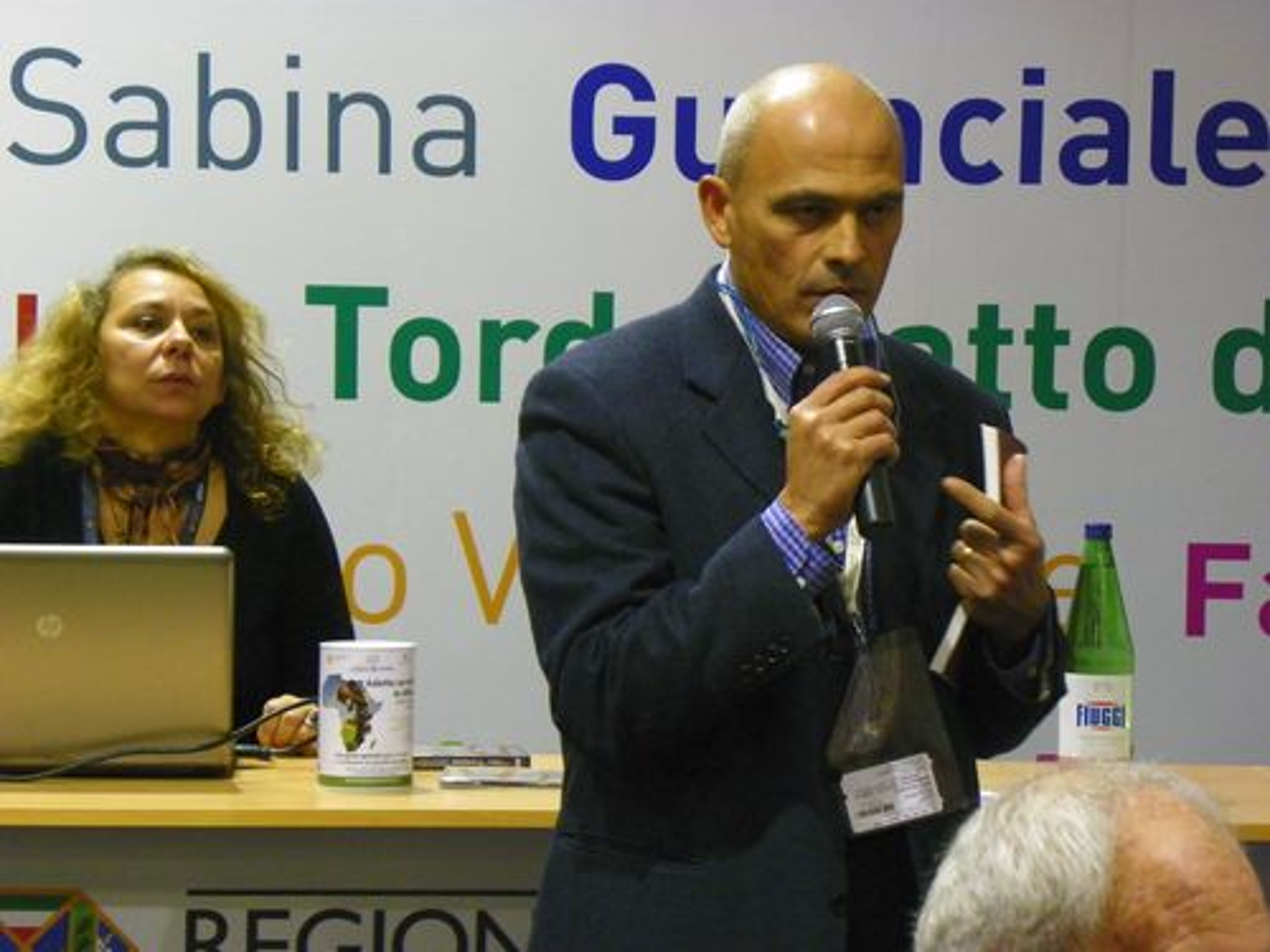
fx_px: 5136
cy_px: 476
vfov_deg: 10.6
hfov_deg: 14.1
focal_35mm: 140
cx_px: 635
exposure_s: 1/50
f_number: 4.5
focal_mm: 25
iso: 400
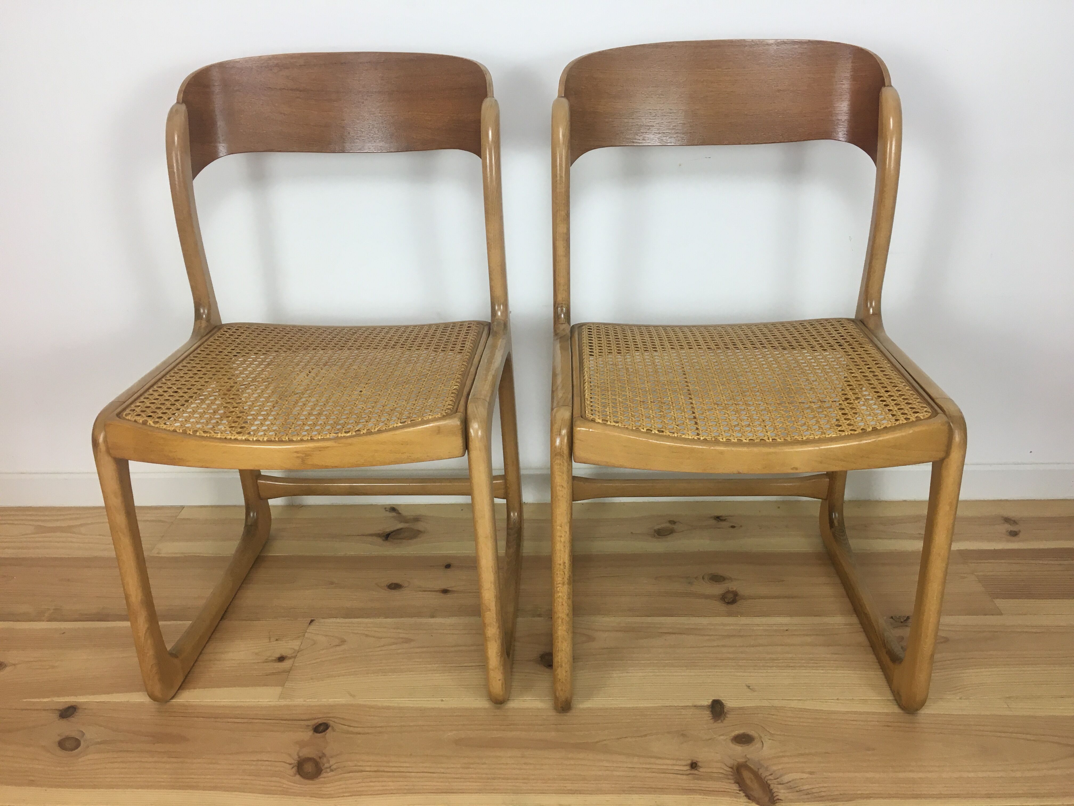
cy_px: 403
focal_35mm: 29
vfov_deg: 48.2
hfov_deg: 61.7
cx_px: 537
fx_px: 900
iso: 32
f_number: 2.2
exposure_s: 1/33
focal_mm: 4.15
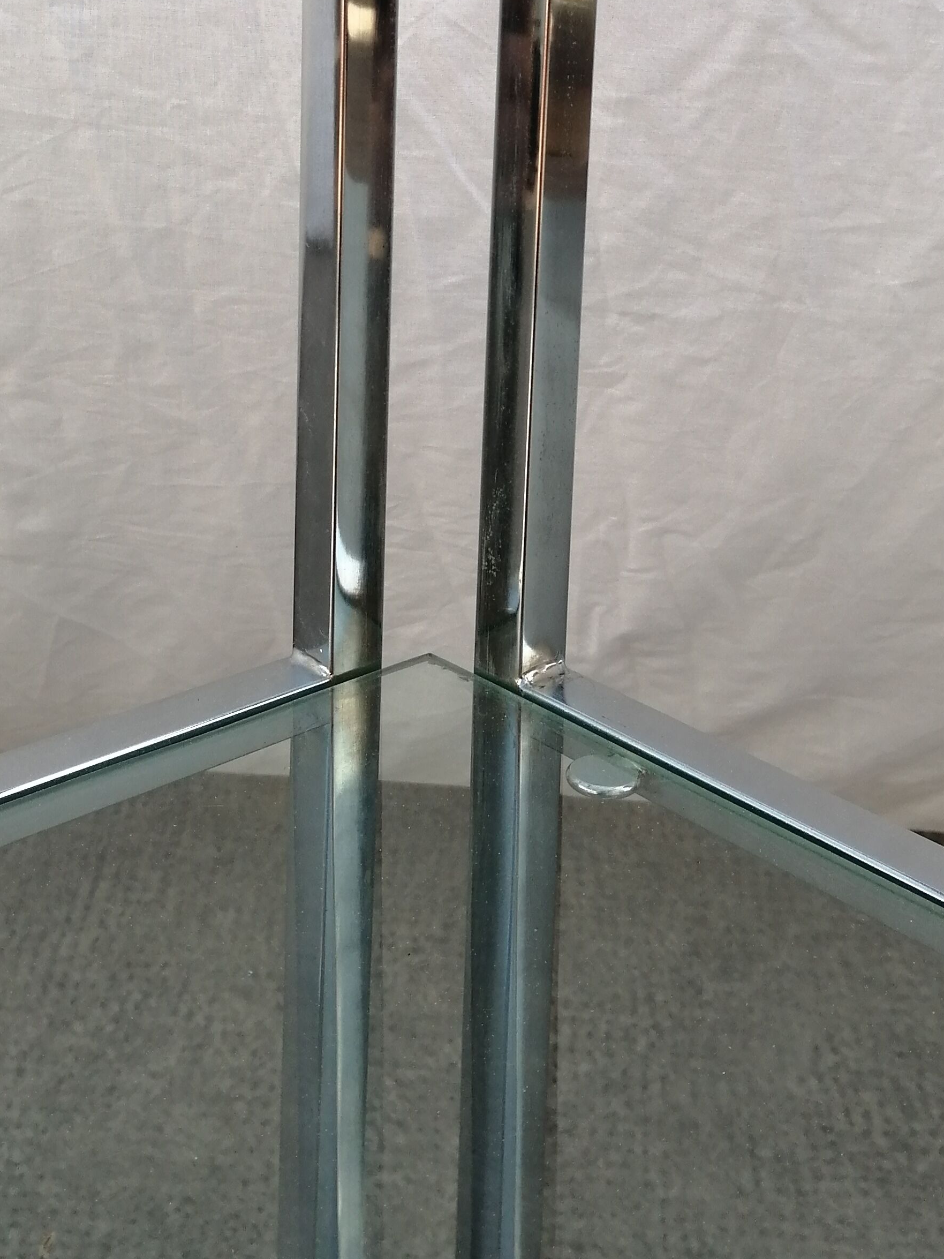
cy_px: 250
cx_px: 465
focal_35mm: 46
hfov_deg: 31.5
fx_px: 1673
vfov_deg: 39.6
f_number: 1.8
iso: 50
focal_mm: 3.46
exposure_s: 1/423
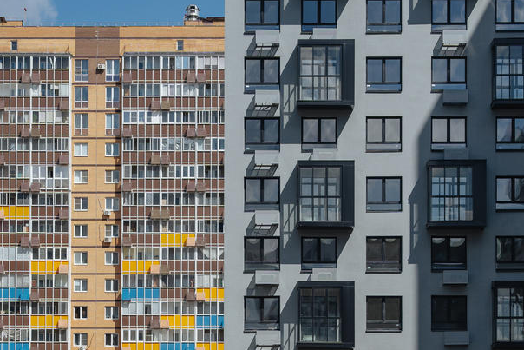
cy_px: 452
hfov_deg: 16.2
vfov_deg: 10.6
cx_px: 217
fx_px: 1834
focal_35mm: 126
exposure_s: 1/640
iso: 100
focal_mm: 47
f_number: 5.6
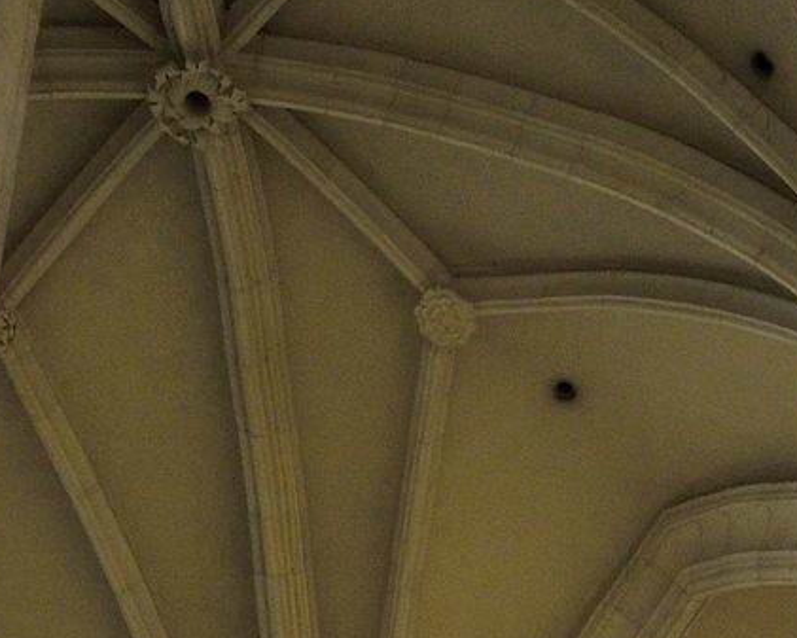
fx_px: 6064
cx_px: 1157
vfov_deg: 5.6
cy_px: 2086
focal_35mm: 257
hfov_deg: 7.4
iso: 800
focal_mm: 48
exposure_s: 1/250
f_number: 11
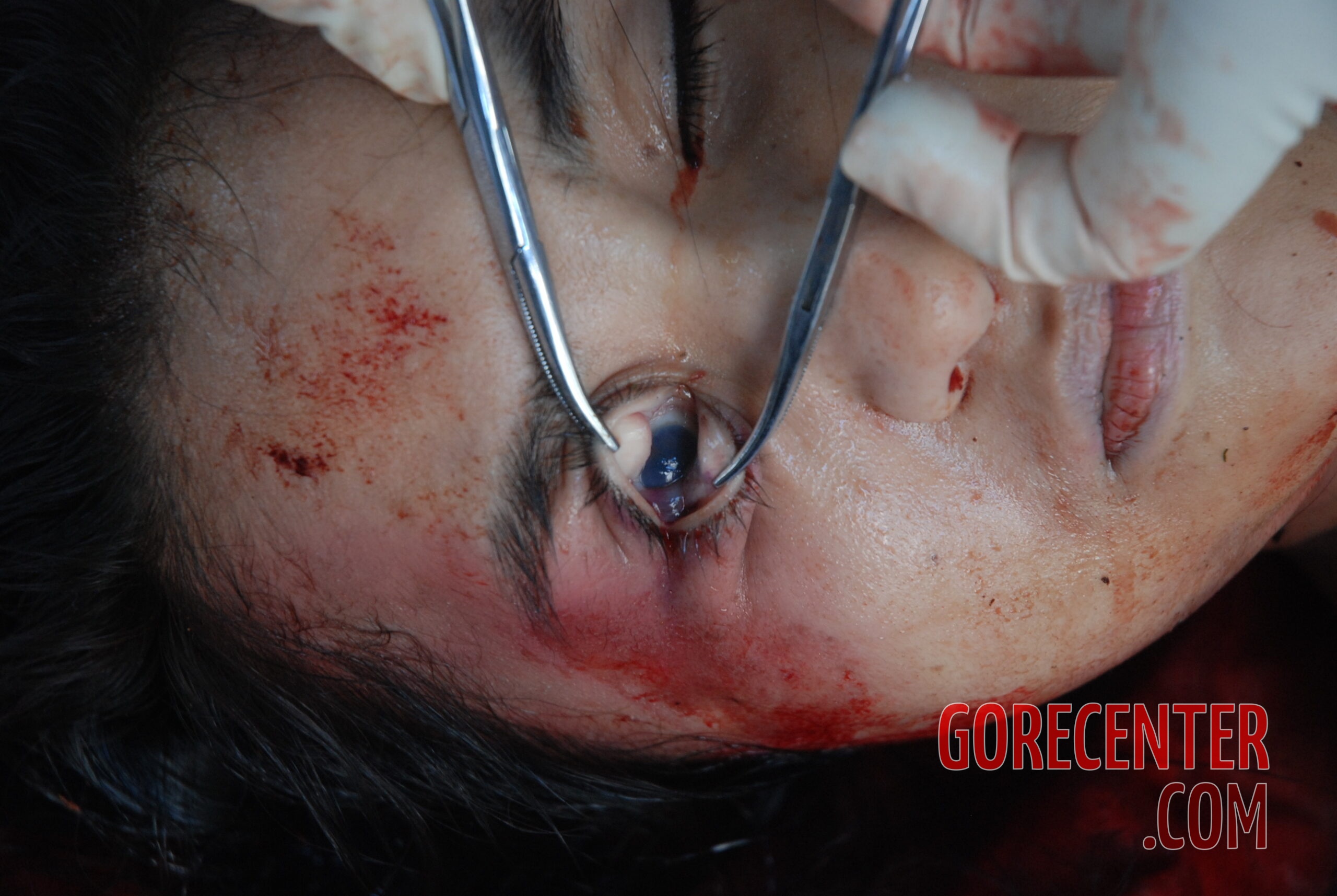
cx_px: 668
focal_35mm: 105
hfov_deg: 19.4
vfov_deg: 13.1
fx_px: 3904
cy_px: 448
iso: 500
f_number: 4.5
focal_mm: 70
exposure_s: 1/60
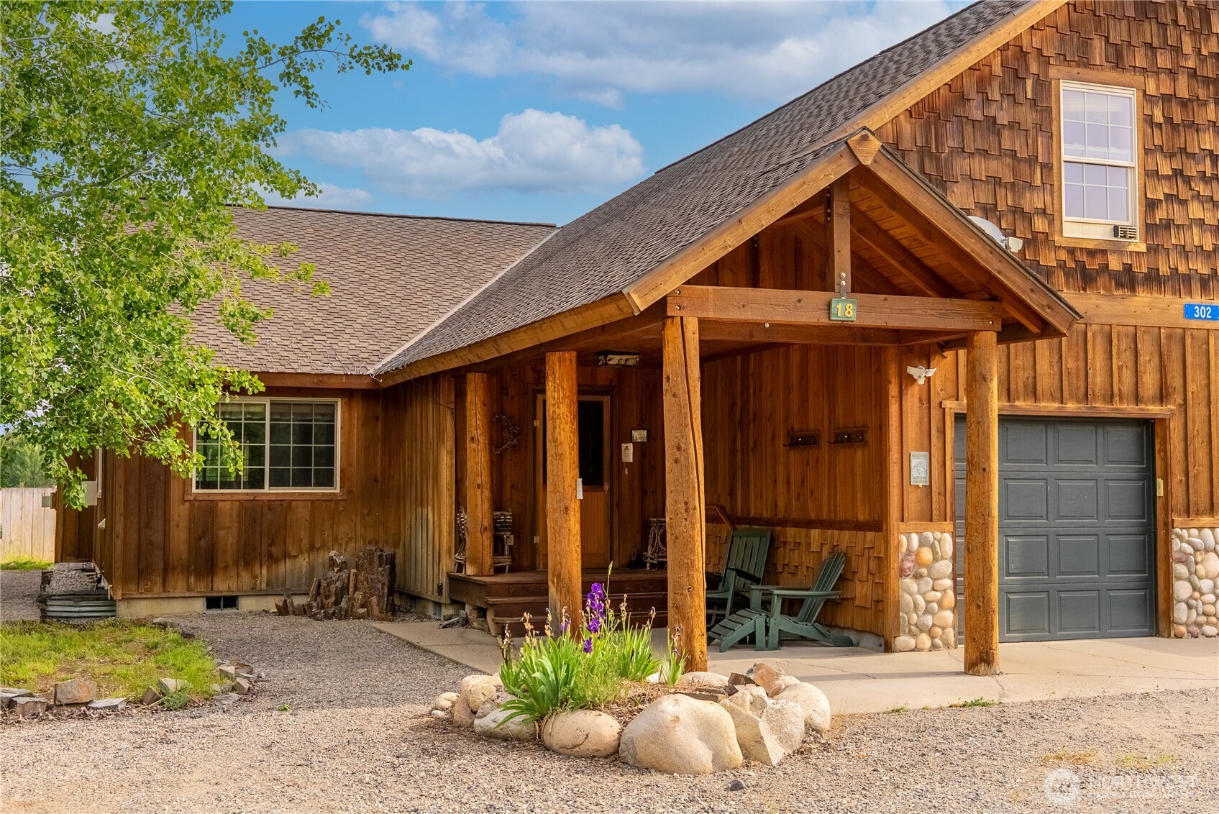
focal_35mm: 39
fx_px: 1318
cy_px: 407
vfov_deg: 34.3
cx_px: 610
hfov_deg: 49.6
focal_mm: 38.9
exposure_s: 1/8000
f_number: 10
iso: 400
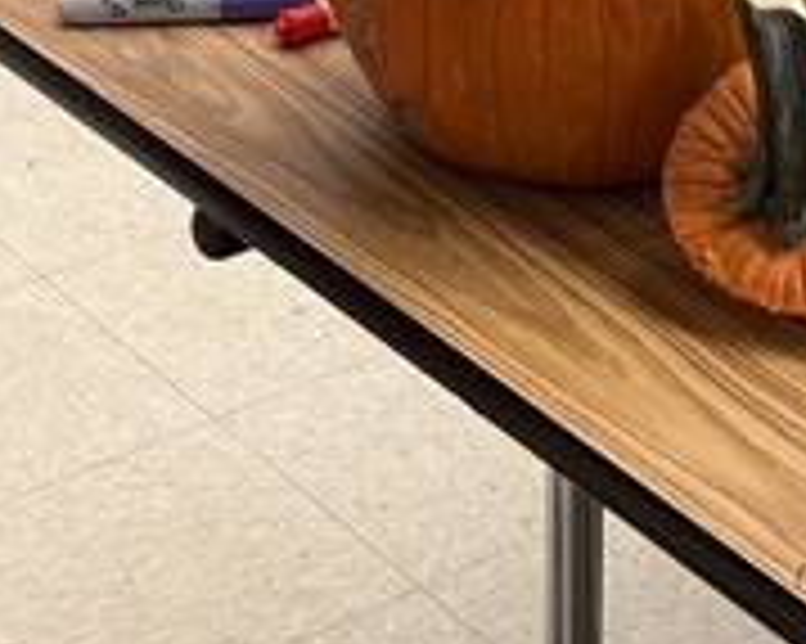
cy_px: -486
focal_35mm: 134
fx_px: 3195
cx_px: 639
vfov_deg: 10.8
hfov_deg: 14.3
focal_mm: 6.76
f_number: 1.78
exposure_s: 1/60
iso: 125
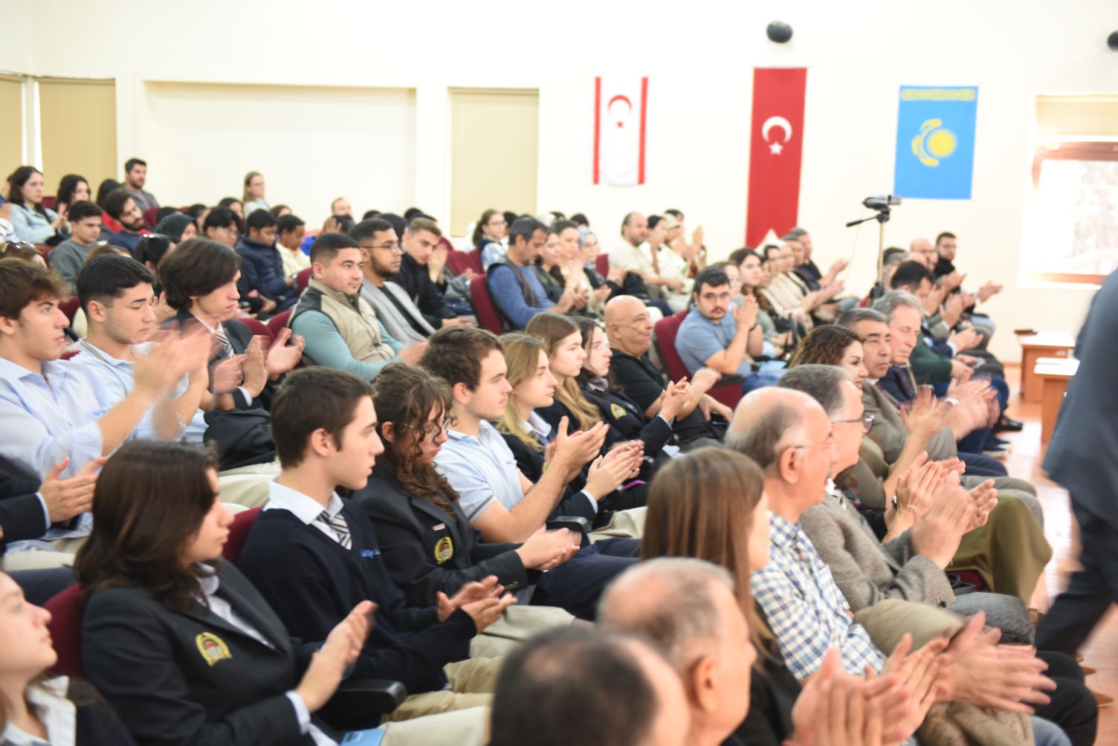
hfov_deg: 39.6
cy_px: 373
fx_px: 1553
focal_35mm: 50
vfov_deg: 27.0
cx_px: 559
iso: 1000
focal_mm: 50
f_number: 2.8
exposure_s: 1/15
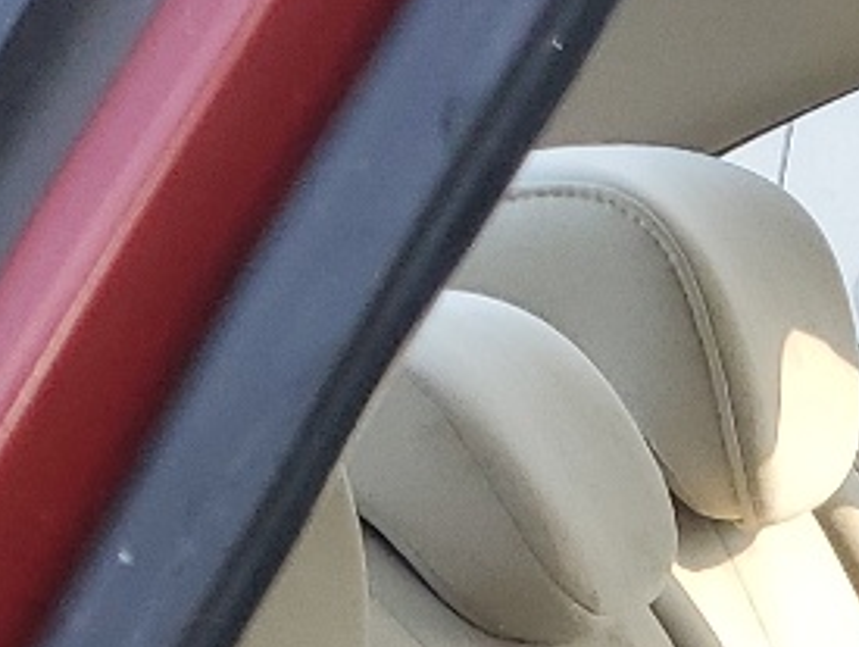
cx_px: 2230
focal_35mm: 151
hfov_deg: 10.7
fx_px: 3752
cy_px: 1691
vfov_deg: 8.7
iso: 50
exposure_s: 1/455
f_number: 1.5
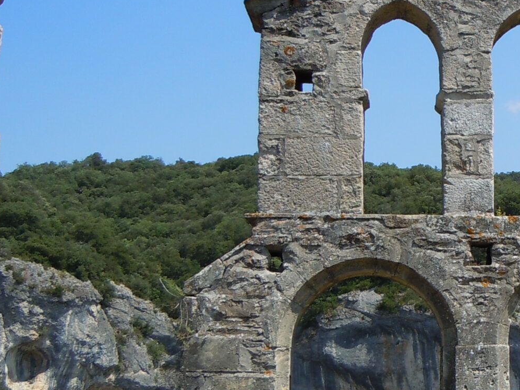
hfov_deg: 24.0
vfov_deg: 19.1
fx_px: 1157
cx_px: 539
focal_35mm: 77
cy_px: 193
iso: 100
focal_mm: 5.4
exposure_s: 1/1000
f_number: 3.5
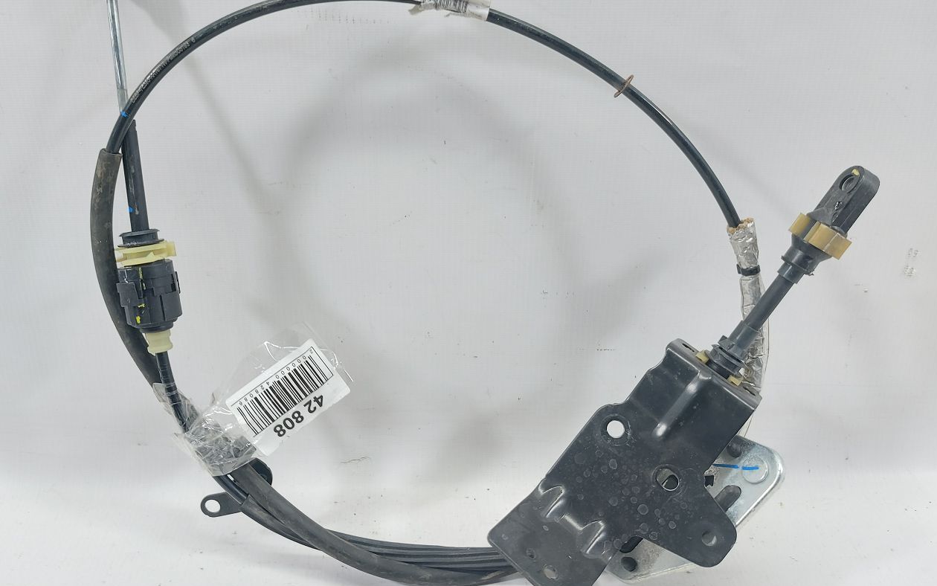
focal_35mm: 28
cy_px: 268
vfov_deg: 44.5
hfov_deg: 66.4
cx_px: 432
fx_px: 715
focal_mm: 5.23
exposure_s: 1/50
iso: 125
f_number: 1.8
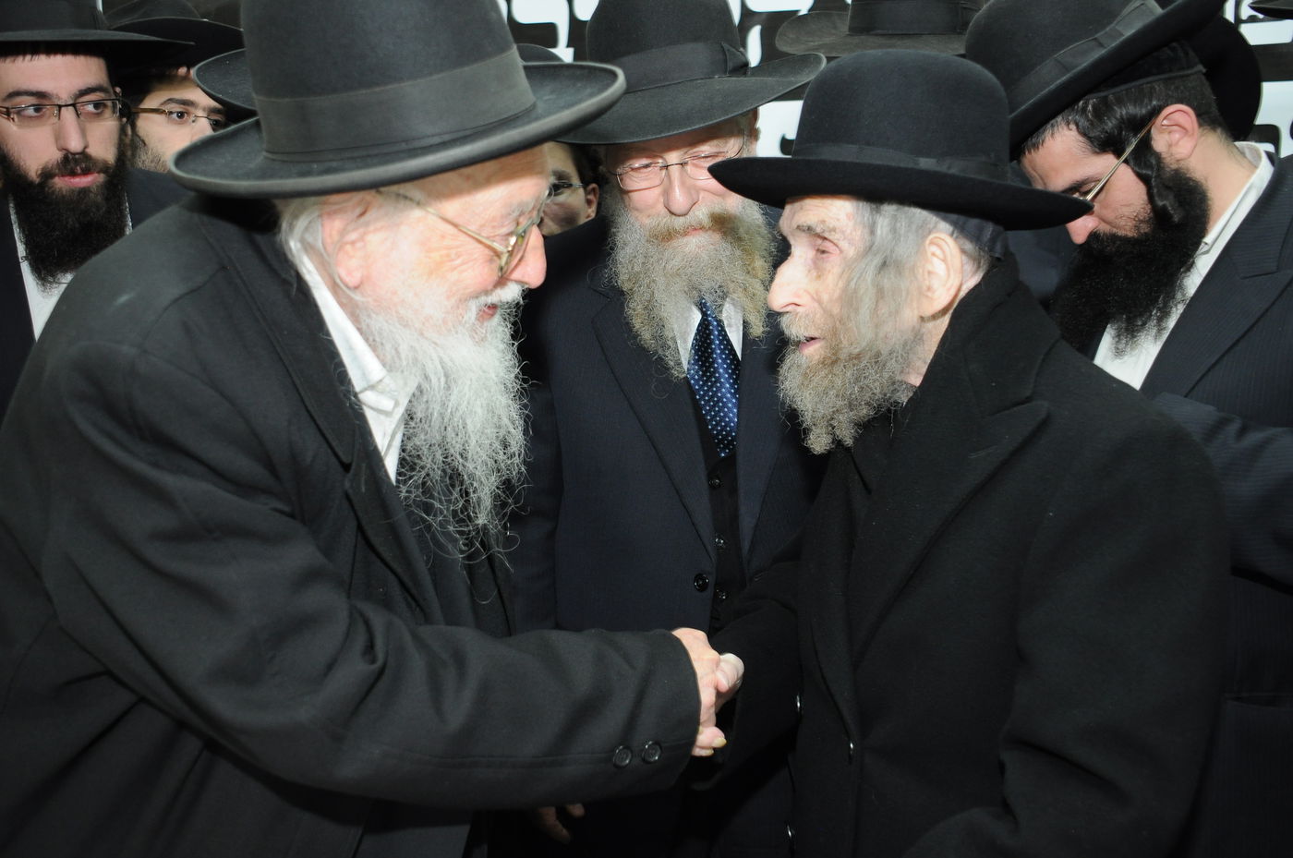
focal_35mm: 39
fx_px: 1399
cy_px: 429
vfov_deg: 34.1
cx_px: 646
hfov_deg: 49.6
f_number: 4.5
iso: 800
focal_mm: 26
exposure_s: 1/60
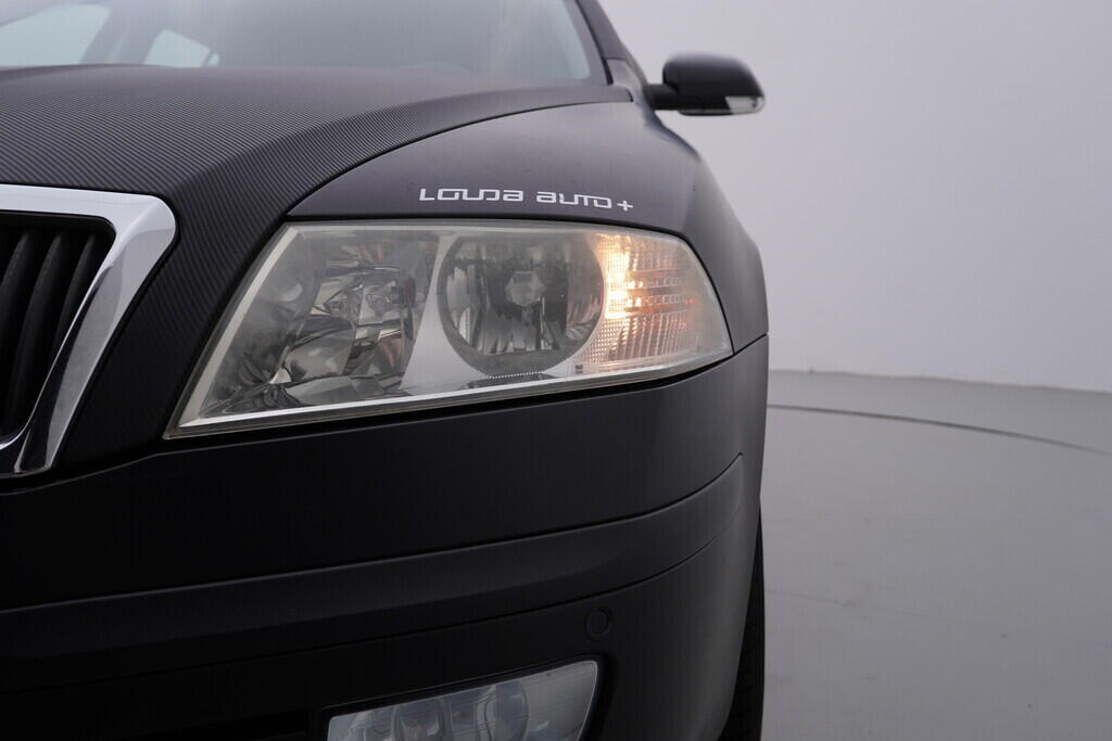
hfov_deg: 53.1
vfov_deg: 36.9
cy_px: 370
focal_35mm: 36
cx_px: 556
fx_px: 1112
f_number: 4.5
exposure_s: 1/100
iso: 125
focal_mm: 24
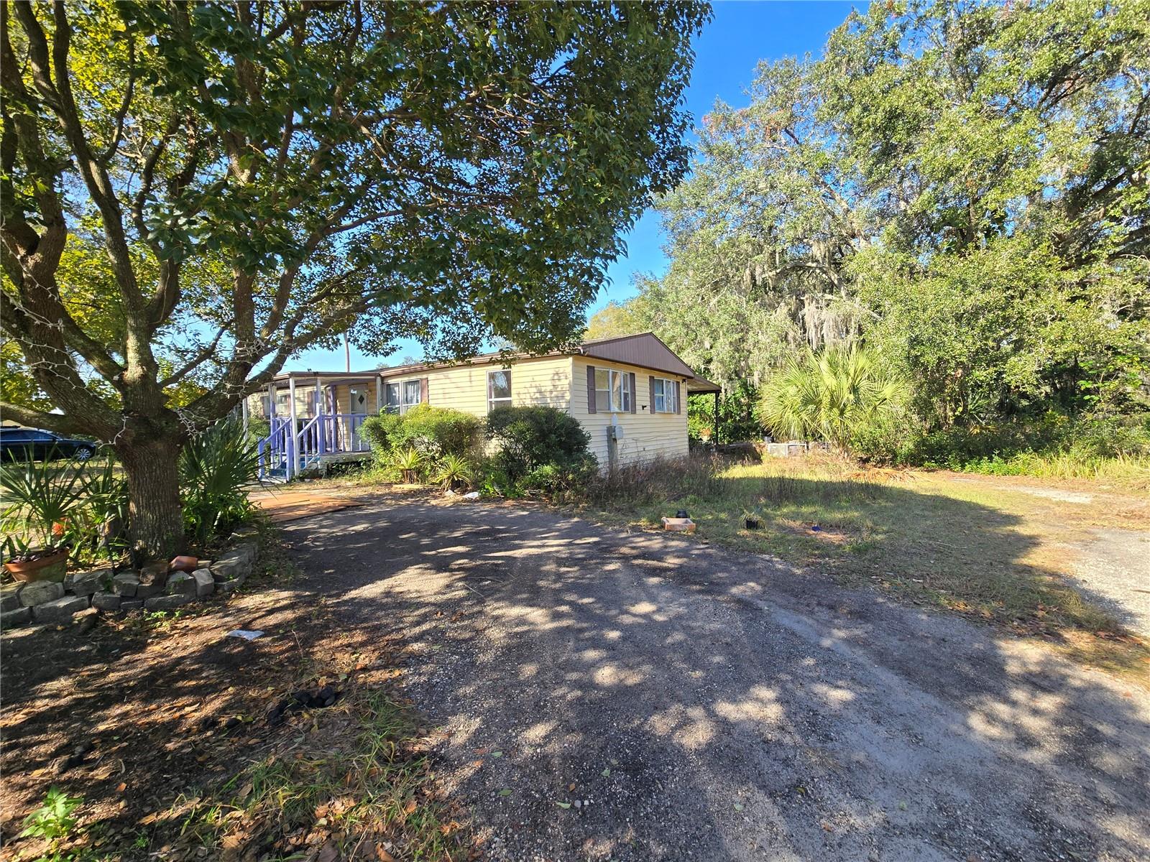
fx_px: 432
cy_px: 431
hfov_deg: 106.2
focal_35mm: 13
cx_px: 575
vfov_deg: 89.9
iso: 50
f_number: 2.2
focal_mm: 2.2
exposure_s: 1/548
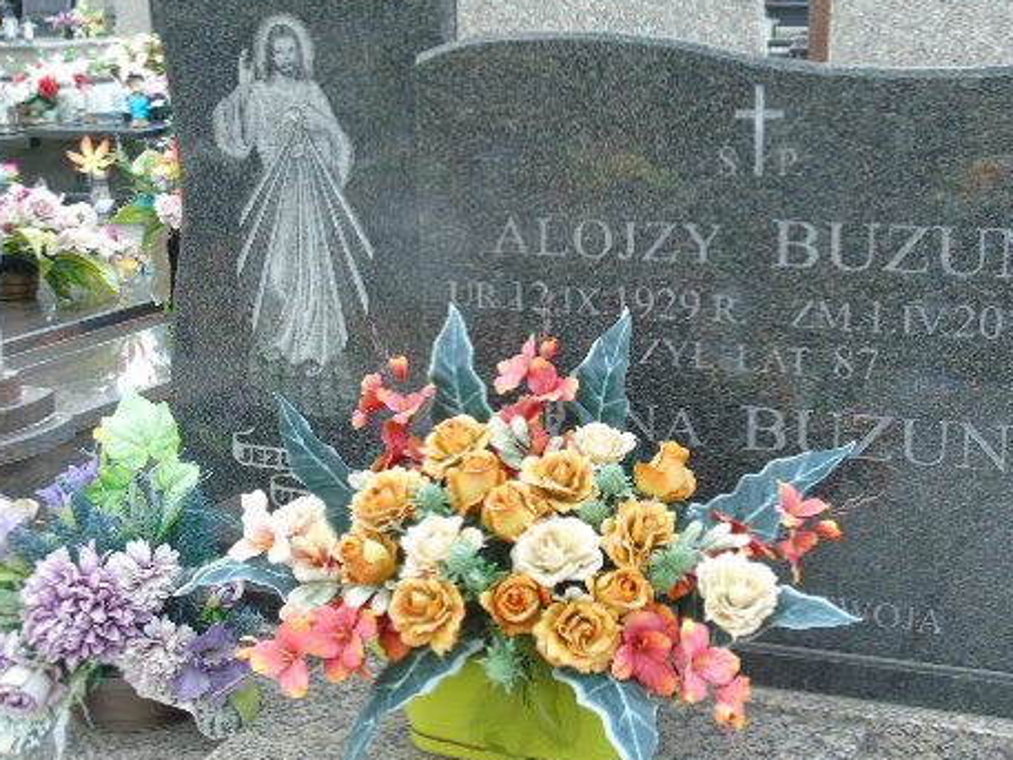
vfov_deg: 26.1
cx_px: 592
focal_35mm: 56
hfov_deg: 34.3
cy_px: 401
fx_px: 1639
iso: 80
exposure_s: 1/125
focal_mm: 7.1
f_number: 3.9
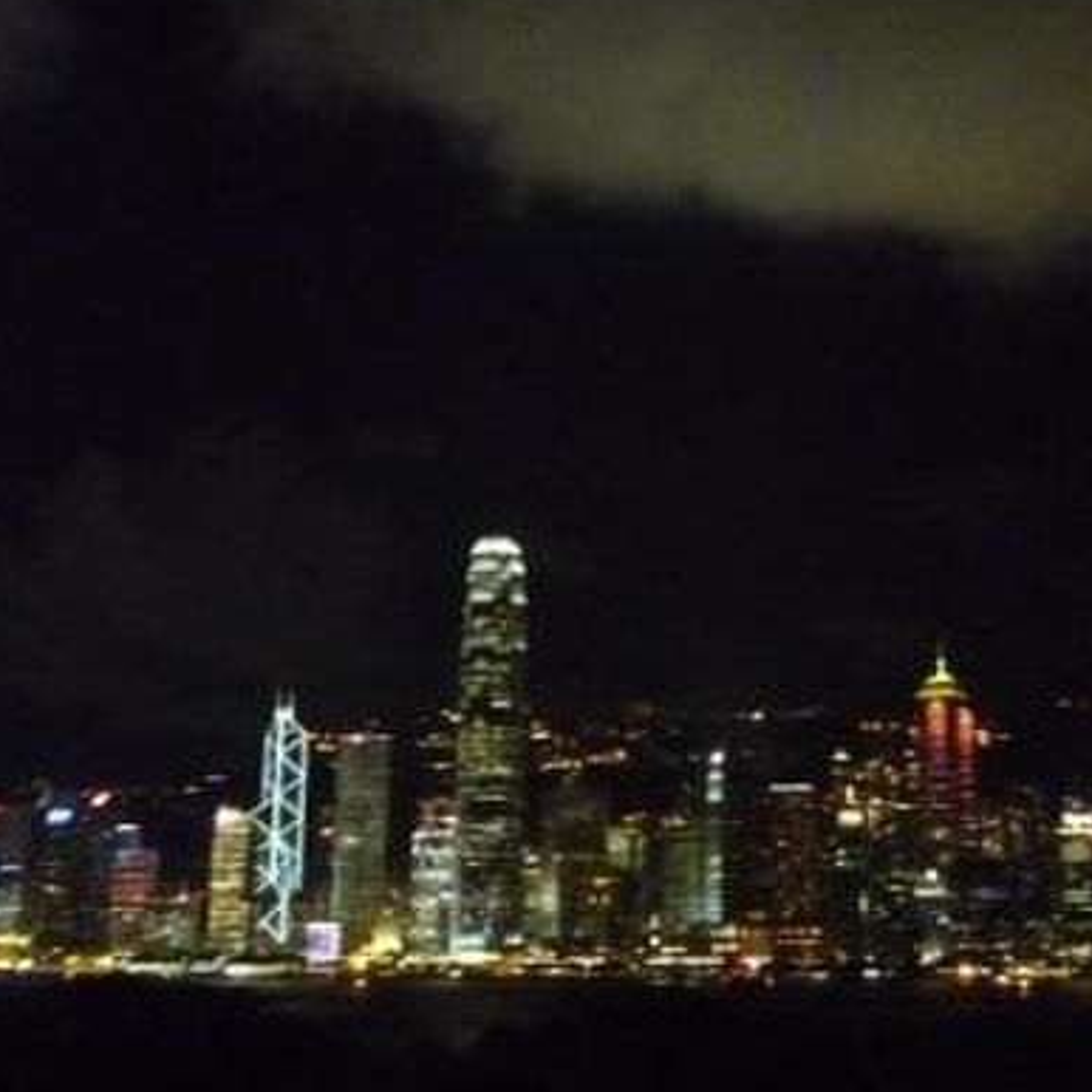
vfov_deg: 31.0
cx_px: 679
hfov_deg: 31.0
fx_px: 1963
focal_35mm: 55
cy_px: 423
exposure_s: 1/8
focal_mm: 4.5
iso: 800
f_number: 2.8
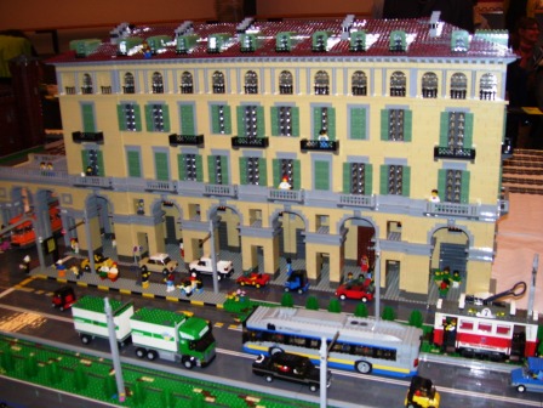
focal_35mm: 36
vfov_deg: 39.7
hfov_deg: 51.4
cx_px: 272
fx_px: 565
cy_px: 204
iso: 80
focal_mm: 6
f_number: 2.7
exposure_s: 1/60
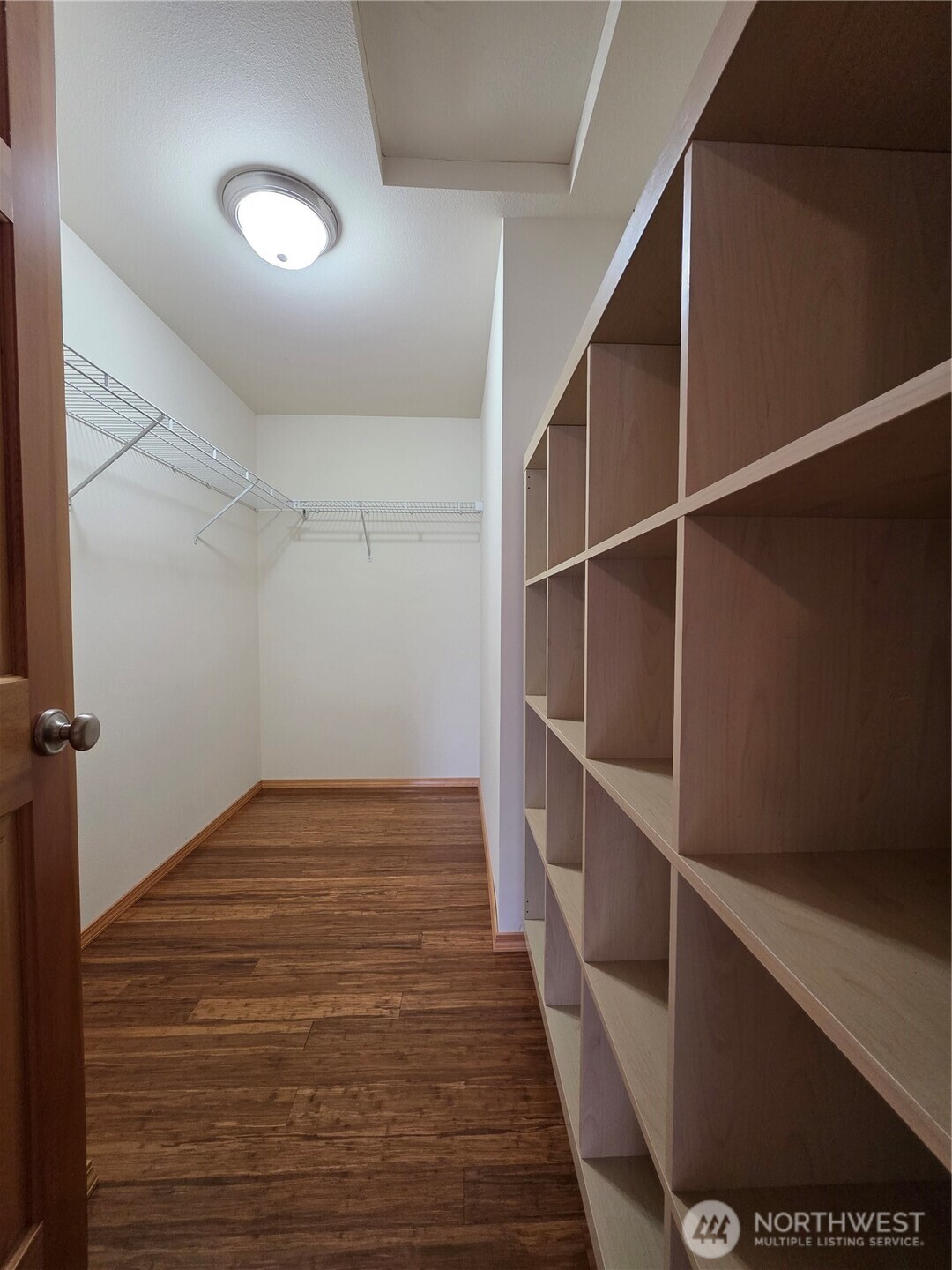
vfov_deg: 106.2
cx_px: 476
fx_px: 477
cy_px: 635
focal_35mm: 13
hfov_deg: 89.9
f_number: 1.9
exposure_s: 1/120
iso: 320
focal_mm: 2.2
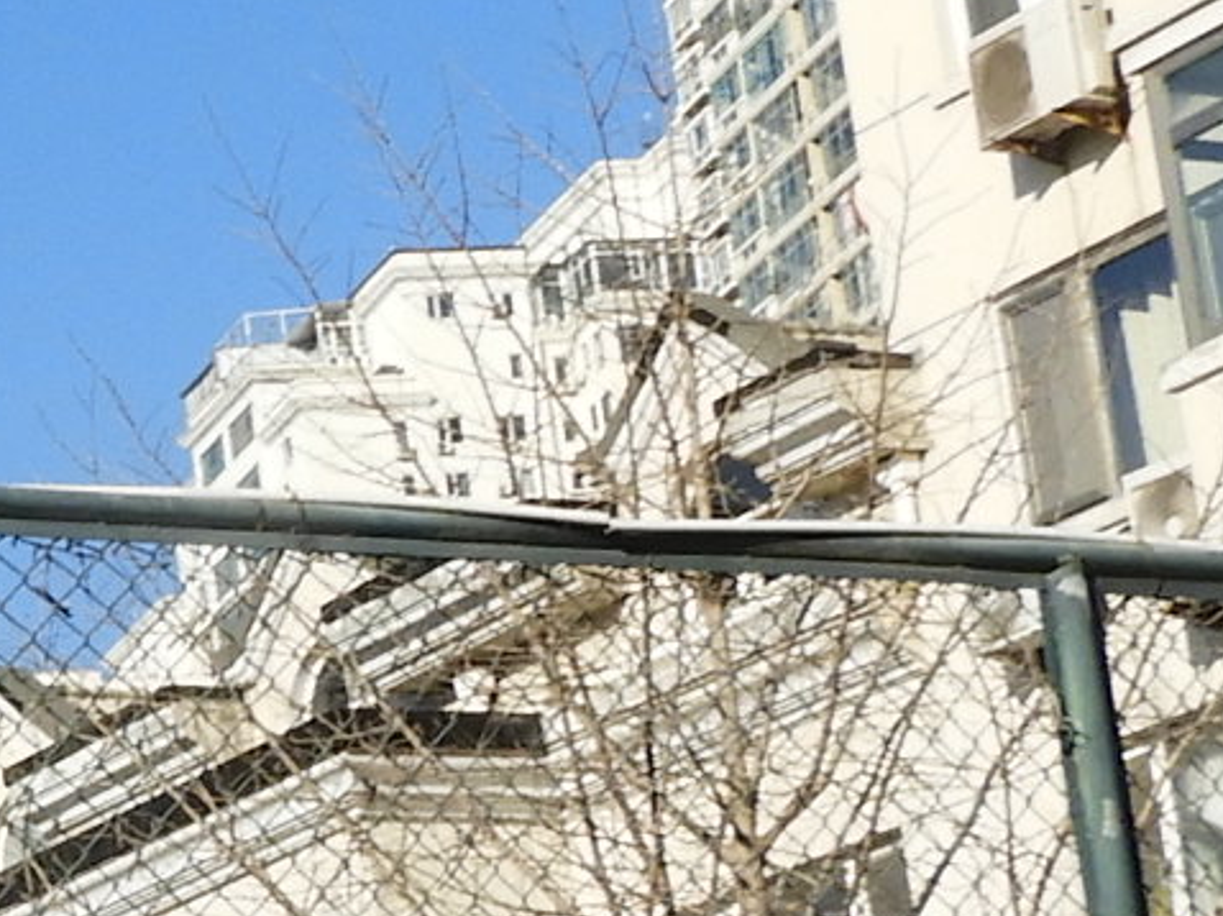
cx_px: -934
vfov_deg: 9.0
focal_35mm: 164
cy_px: 768
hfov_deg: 11.3
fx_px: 5791
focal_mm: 4.3
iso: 100
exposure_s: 1/1600
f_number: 3.3
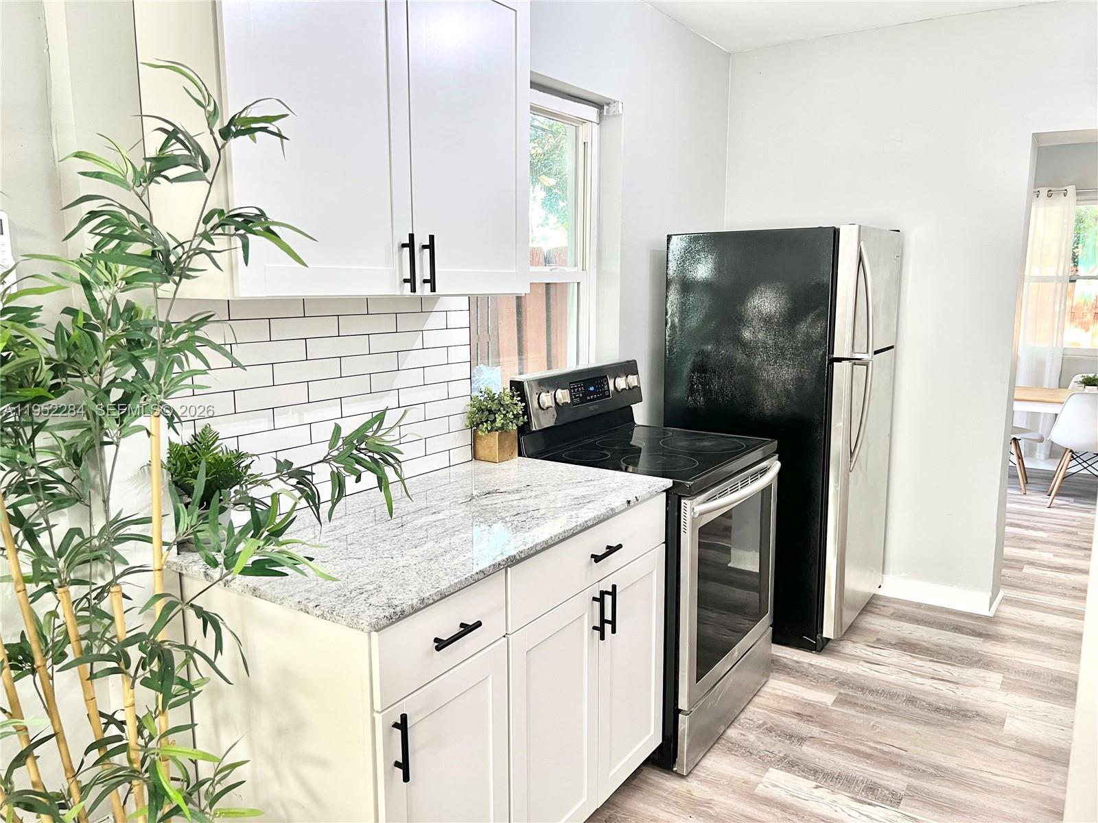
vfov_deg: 53.1
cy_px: 412
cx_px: 549
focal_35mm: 26
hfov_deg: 67.3
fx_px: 825
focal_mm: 5.7
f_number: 1.5
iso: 100
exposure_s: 1/60
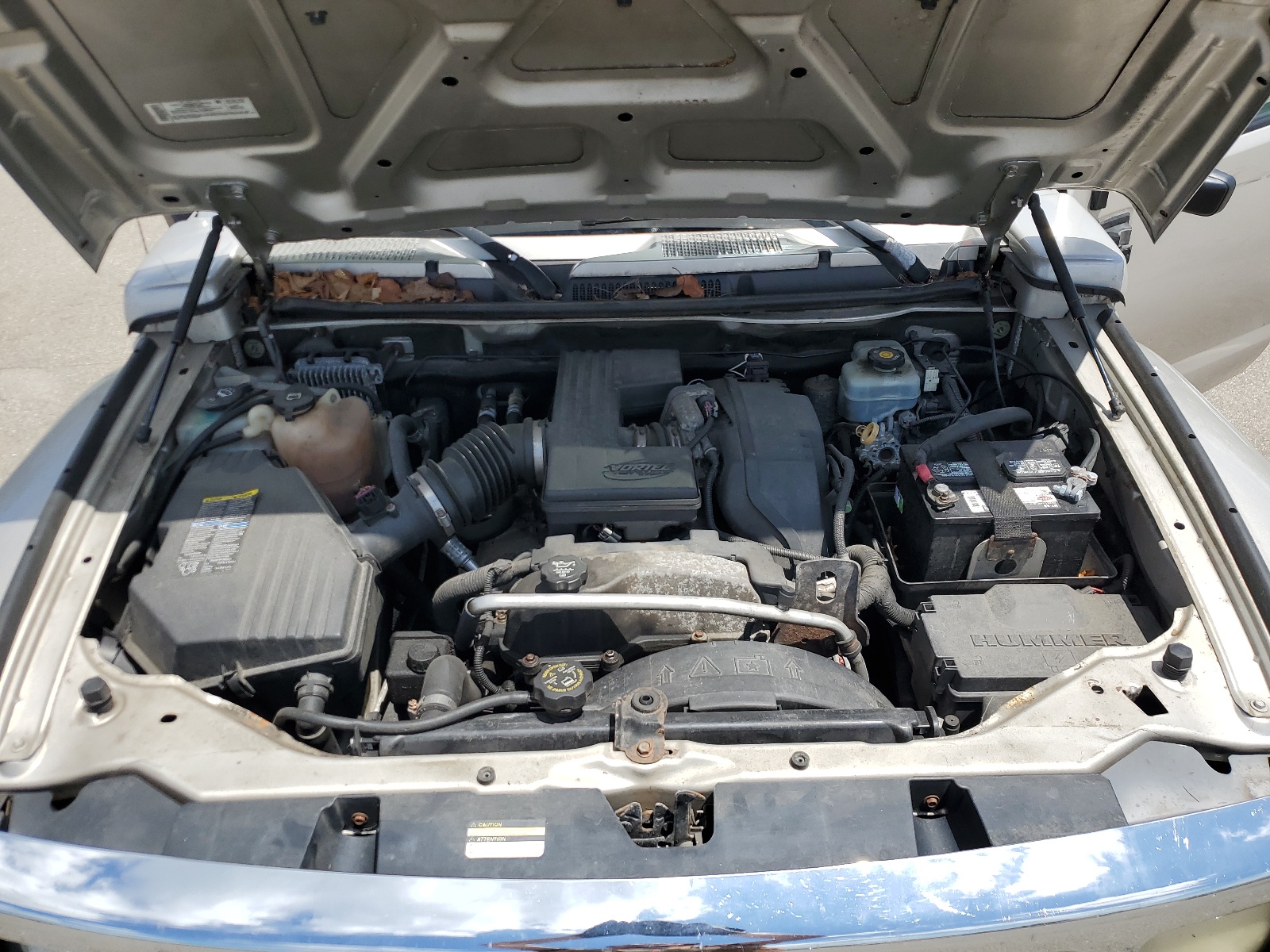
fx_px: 954
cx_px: 635
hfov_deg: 67.3
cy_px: 476
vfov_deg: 53.1
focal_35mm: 26
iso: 50
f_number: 1.5
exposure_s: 1/2500
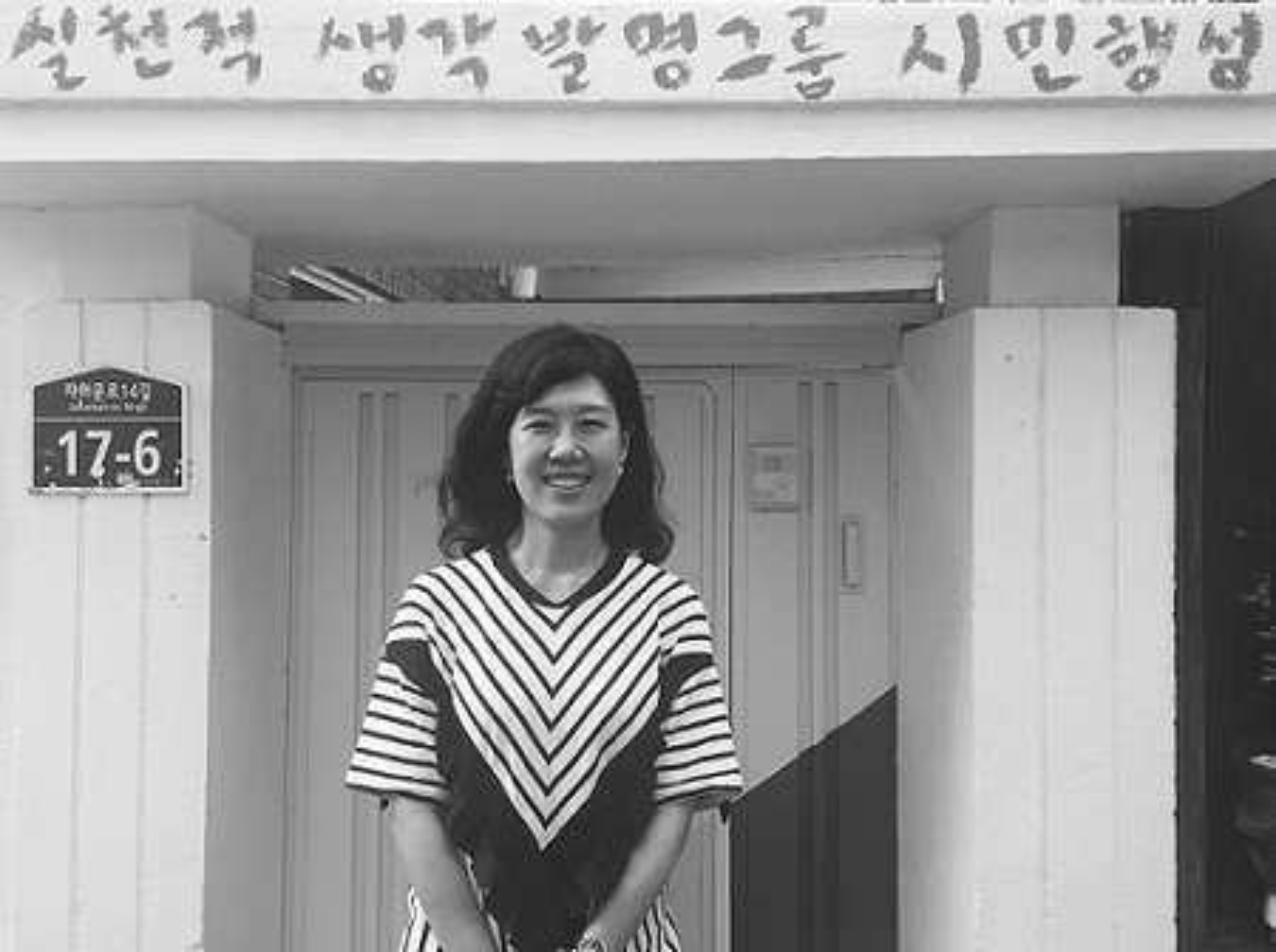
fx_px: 1067
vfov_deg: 48.1
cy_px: 476
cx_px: 638
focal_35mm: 29
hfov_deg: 61.7
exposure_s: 1/216
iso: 32
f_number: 2.2
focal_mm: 4.15
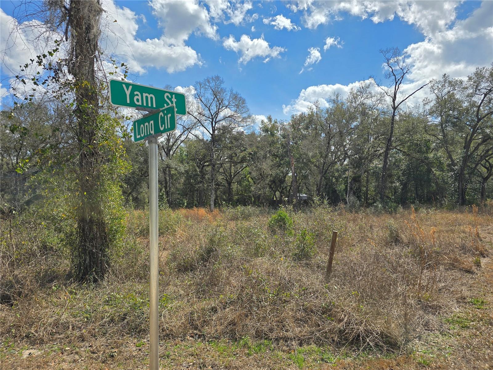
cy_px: 185
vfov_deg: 58.9
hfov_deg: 73.9
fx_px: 328
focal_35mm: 23
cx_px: 246
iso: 12
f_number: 1.7
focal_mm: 6.3
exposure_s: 1/1269
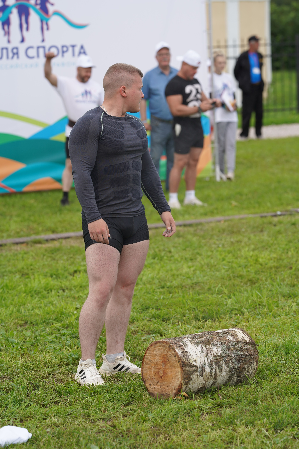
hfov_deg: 10.2
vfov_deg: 15.2
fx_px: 1682
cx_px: 150
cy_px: 224
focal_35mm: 135
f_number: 4.5
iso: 100
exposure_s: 1/500
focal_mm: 135
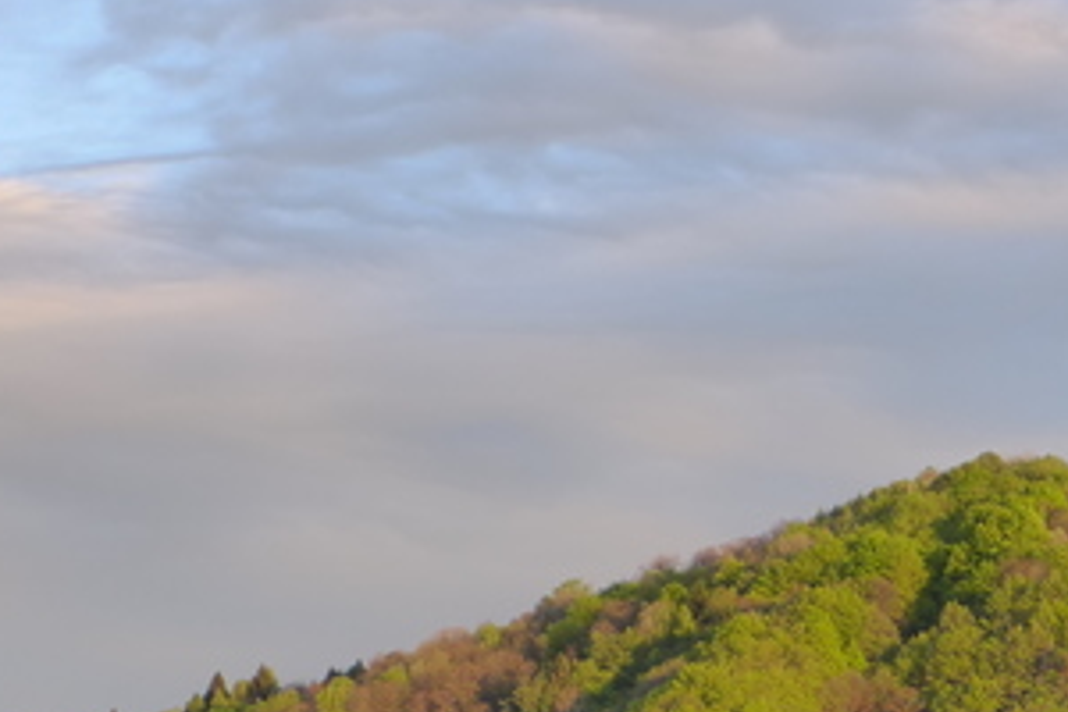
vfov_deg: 8.7
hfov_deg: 13.0
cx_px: 999
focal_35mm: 156
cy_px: 733
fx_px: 4628
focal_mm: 12.8
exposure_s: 1/400
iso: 160
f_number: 2
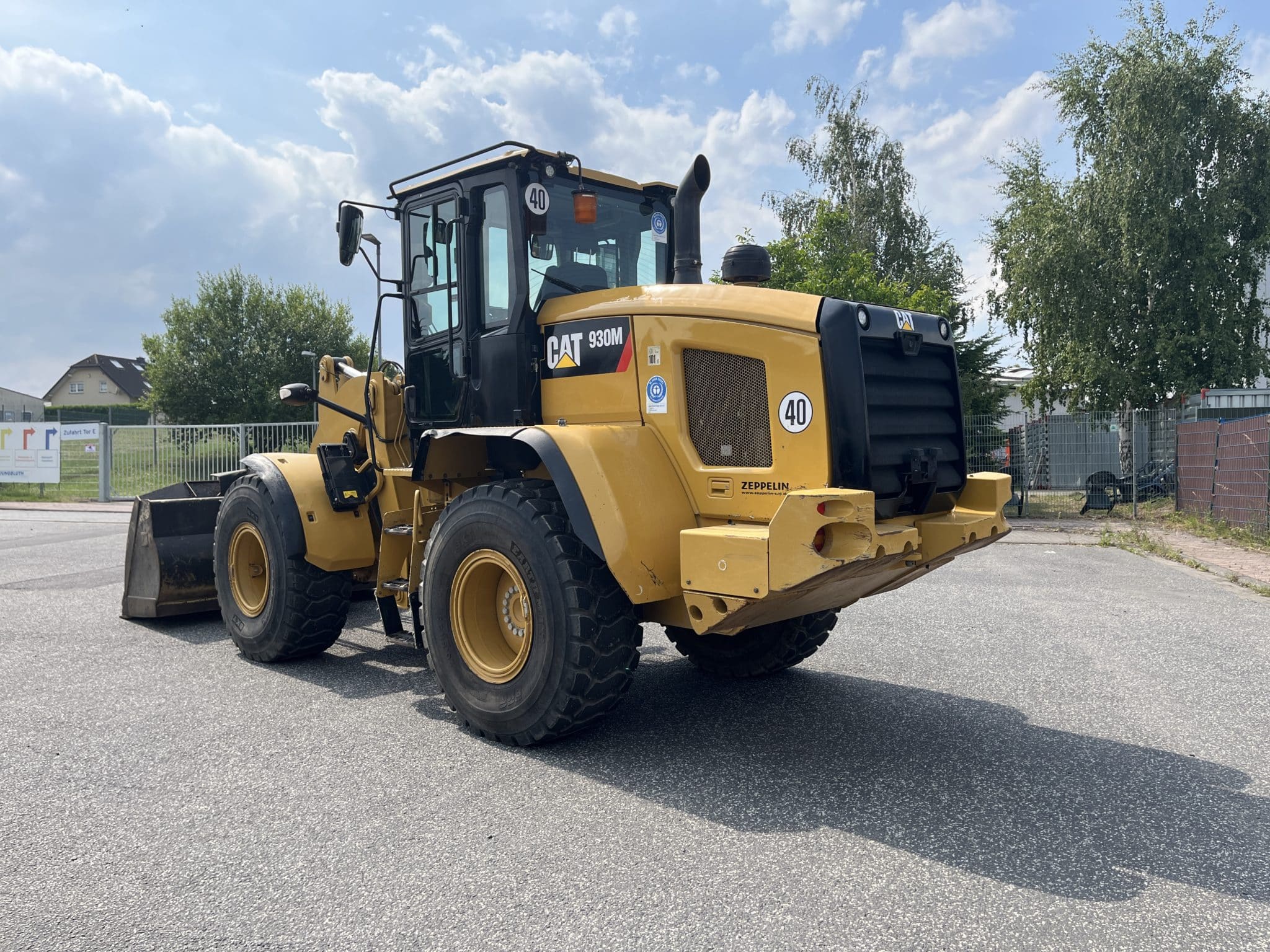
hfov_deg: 67.3
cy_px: 476
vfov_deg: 53.1
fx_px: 954
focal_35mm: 26
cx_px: 635
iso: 50
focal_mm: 5.1
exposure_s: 1/2967
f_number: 1.6
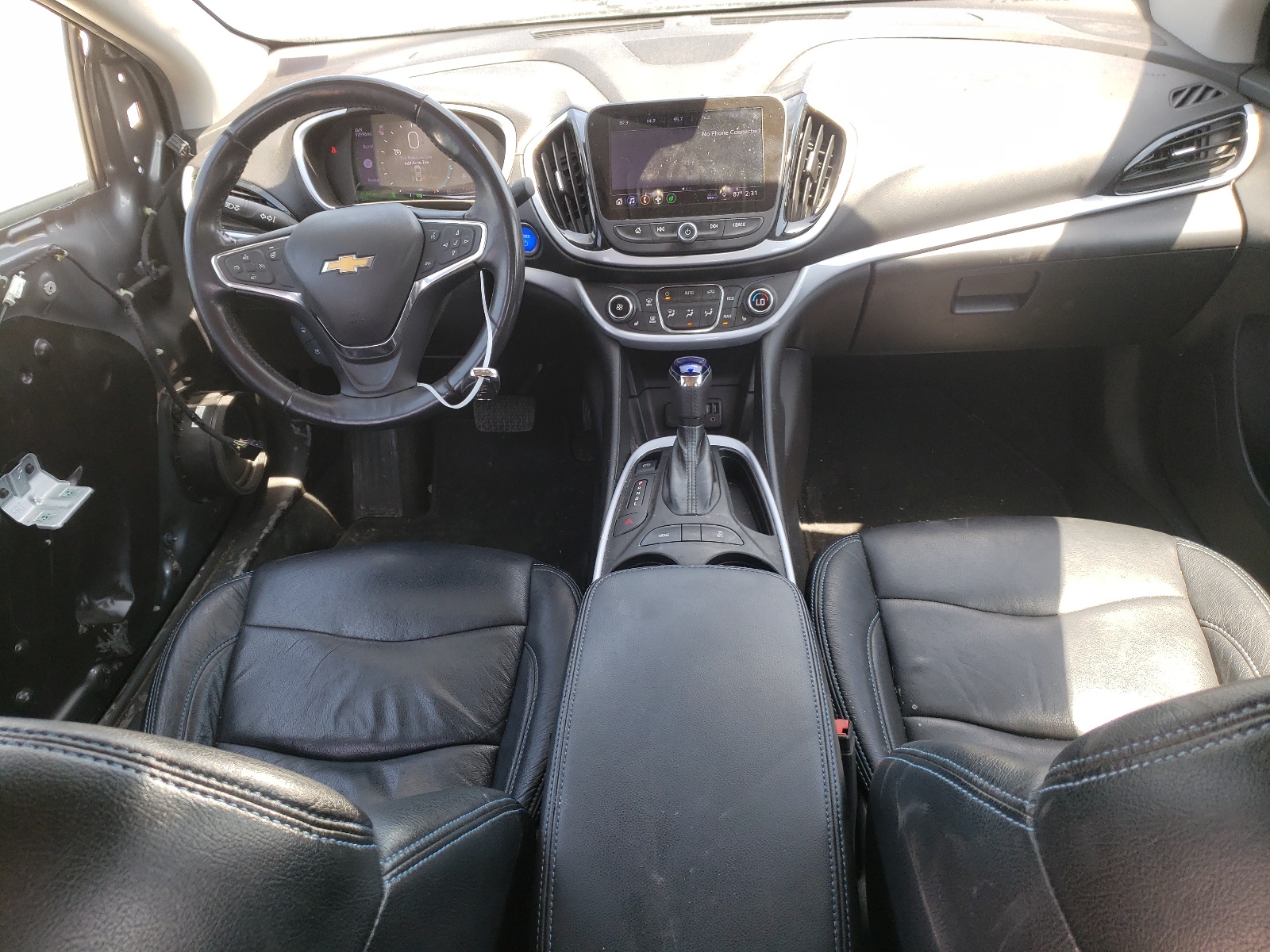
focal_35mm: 26
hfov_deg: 67.3
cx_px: 635
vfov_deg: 53.1
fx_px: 954
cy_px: 476
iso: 50
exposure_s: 1/159
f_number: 1.5
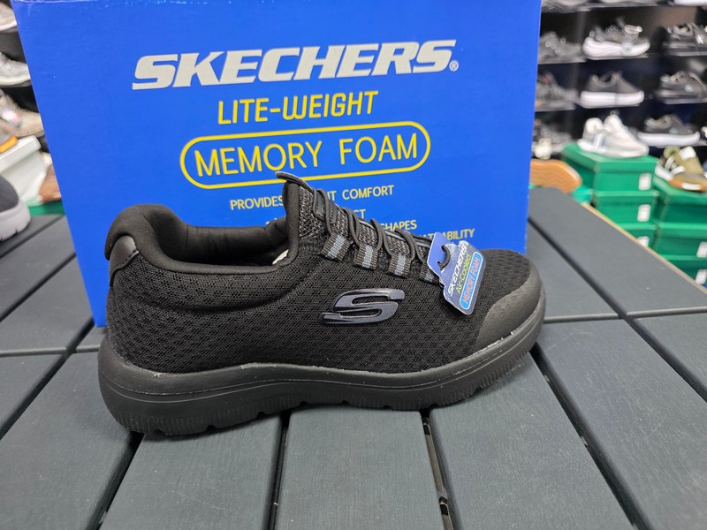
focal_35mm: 23
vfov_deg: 58.9
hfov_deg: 73.9
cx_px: 354
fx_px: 470
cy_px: 265
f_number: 1.7
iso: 320
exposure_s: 1/100
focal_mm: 6.3
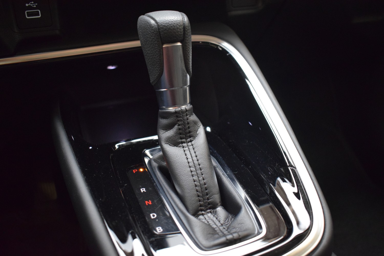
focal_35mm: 33
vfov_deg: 40.0
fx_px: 352
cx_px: 192
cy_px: 128
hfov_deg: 57.2
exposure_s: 1/25
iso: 3200
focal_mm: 22
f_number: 3.8
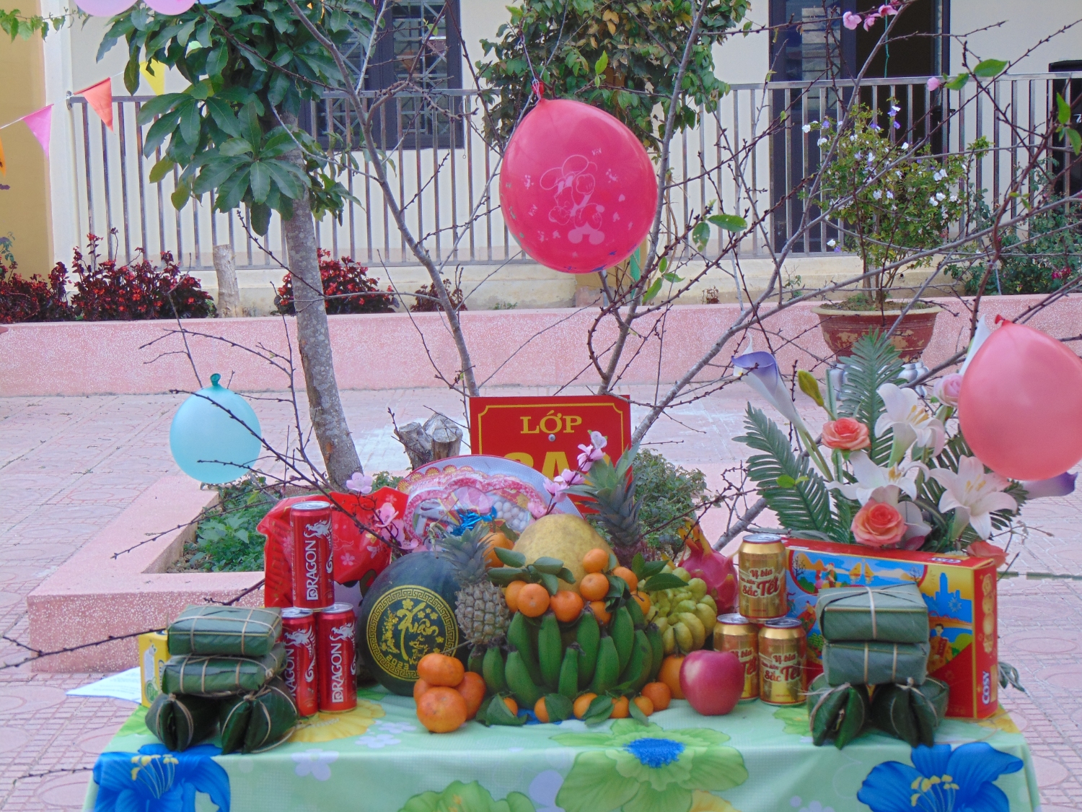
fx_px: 2219
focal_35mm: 71
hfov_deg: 27.4
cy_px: 406
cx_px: 541
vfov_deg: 20.7
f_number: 3.7
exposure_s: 1/60
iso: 80
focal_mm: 12.8
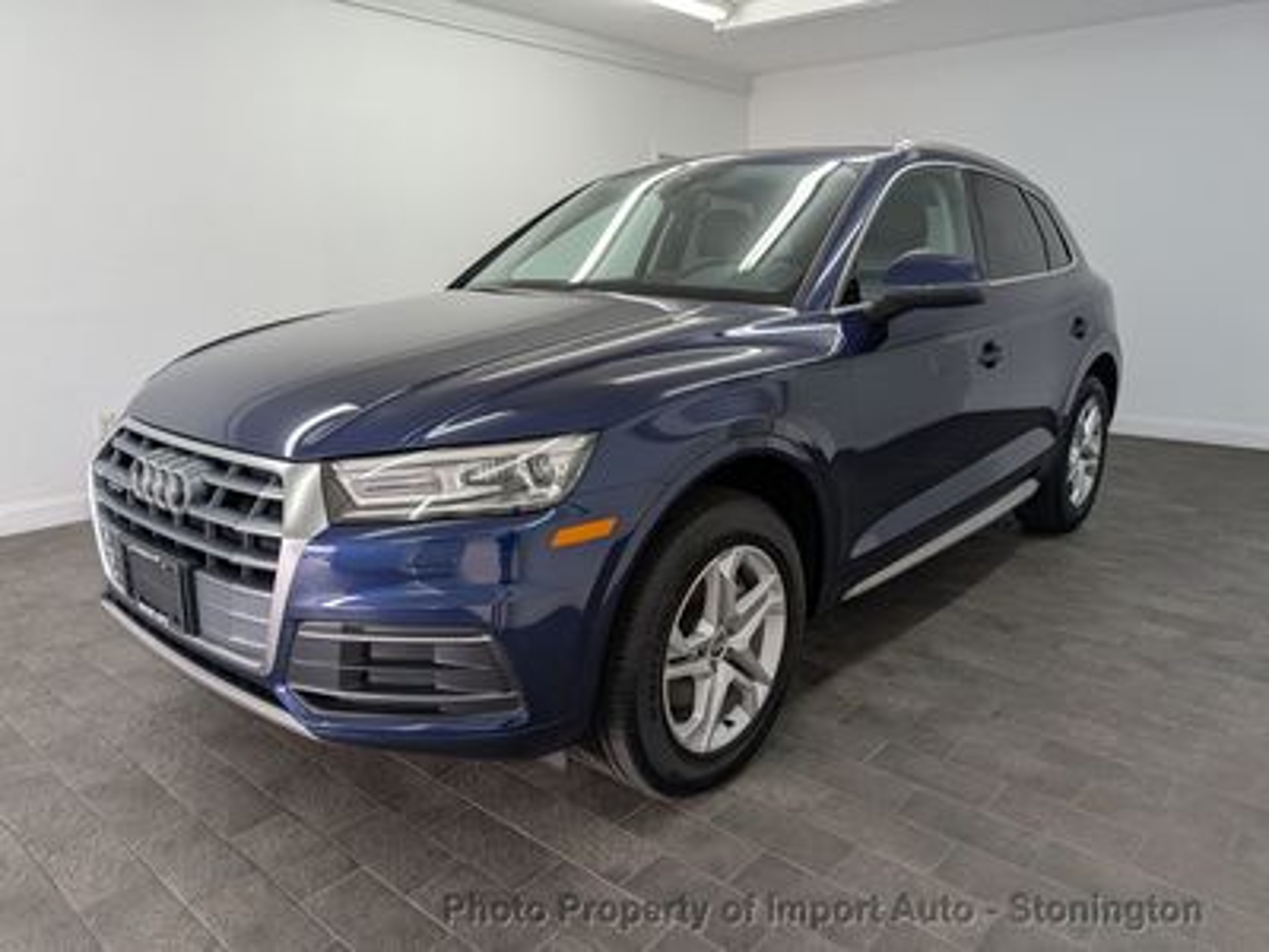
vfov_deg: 56.8
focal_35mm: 24
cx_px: 634
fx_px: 880
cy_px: 476
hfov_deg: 71.6
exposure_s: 1/60
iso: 29
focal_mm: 6.9
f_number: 1.68
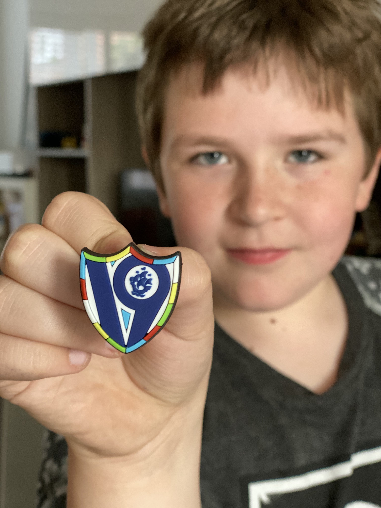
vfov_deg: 36.8
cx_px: 190
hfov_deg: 28.0
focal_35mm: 52
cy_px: 254
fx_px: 763
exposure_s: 1/107
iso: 250
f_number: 2
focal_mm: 6
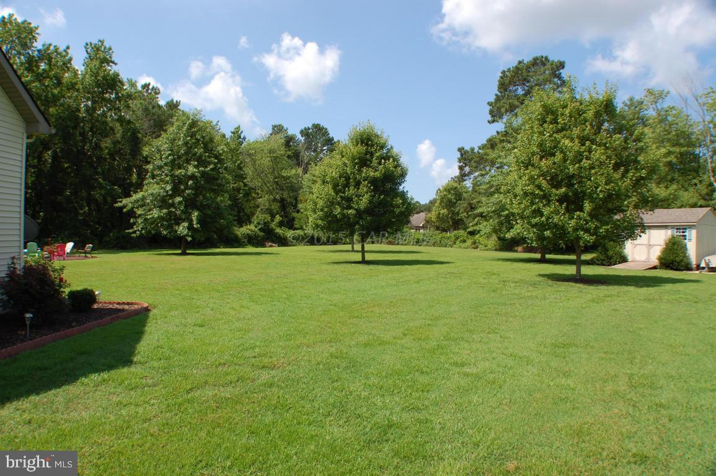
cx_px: 358
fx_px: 596
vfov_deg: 43.5
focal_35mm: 30
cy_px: 238
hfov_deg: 62.0
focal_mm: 20
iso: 200
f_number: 9
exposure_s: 1/320
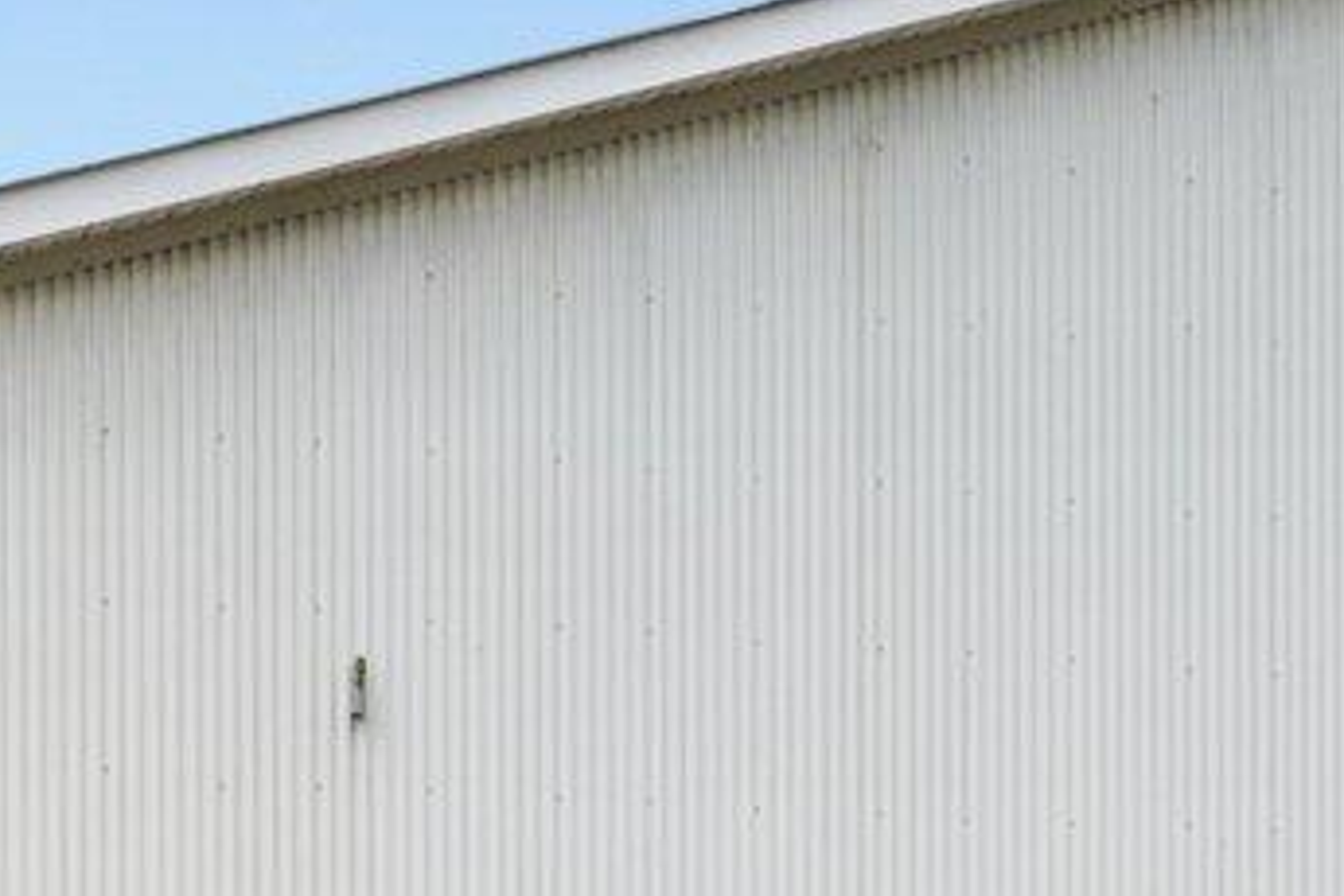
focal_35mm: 178
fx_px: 6645
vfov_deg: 7.7
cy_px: 904
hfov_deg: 11.3
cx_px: 1605
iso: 400
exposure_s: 1/400
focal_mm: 30
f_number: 6.3
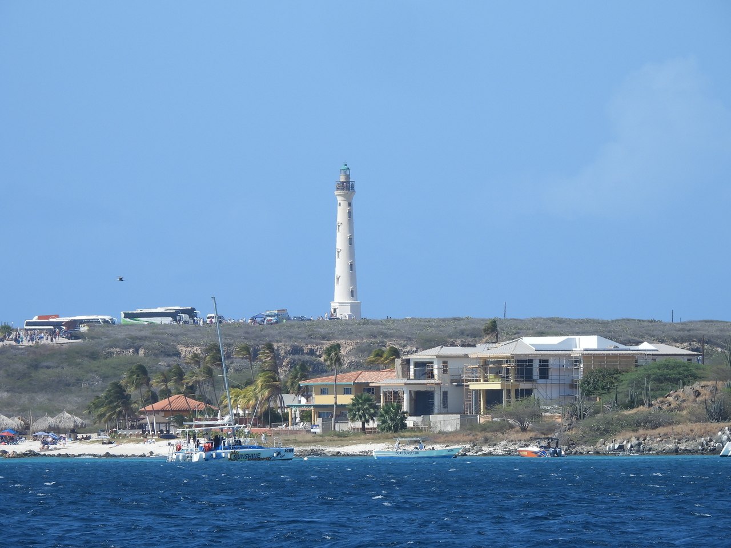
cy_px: 274
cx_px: 366
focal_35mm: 400
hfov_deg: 5.0
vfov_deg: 3.7
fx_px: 8447
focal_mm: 71.4
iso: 100
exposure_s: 1/640
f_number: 5
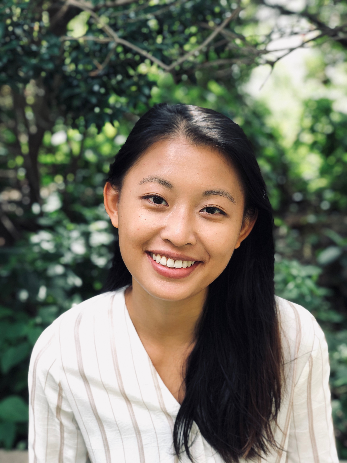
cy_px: 232
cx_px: 174
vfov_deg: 36.8
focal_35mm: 52
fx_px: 695
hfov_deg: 28.0
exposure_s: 1/60
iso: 25
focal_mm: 6
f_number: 2.4
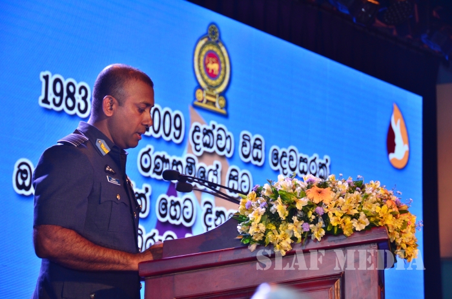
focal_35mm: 105
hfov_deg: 19.5
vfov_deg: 13.0
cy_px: 150
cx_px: 226
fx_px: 1315
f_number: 5
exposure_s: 1/60
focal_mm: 70
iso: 400
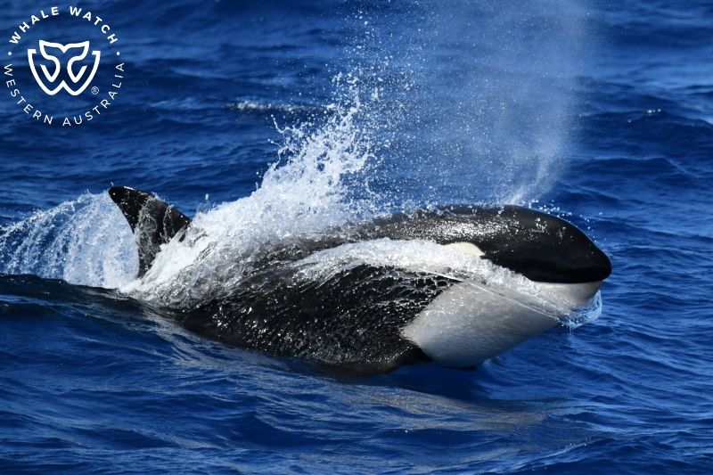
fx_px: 11880
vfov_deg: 2.3
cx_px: 356
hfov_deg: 3.4
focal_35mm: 600
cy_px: 238
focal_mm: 600
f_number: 6.3
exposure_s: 1/8000
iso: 1600
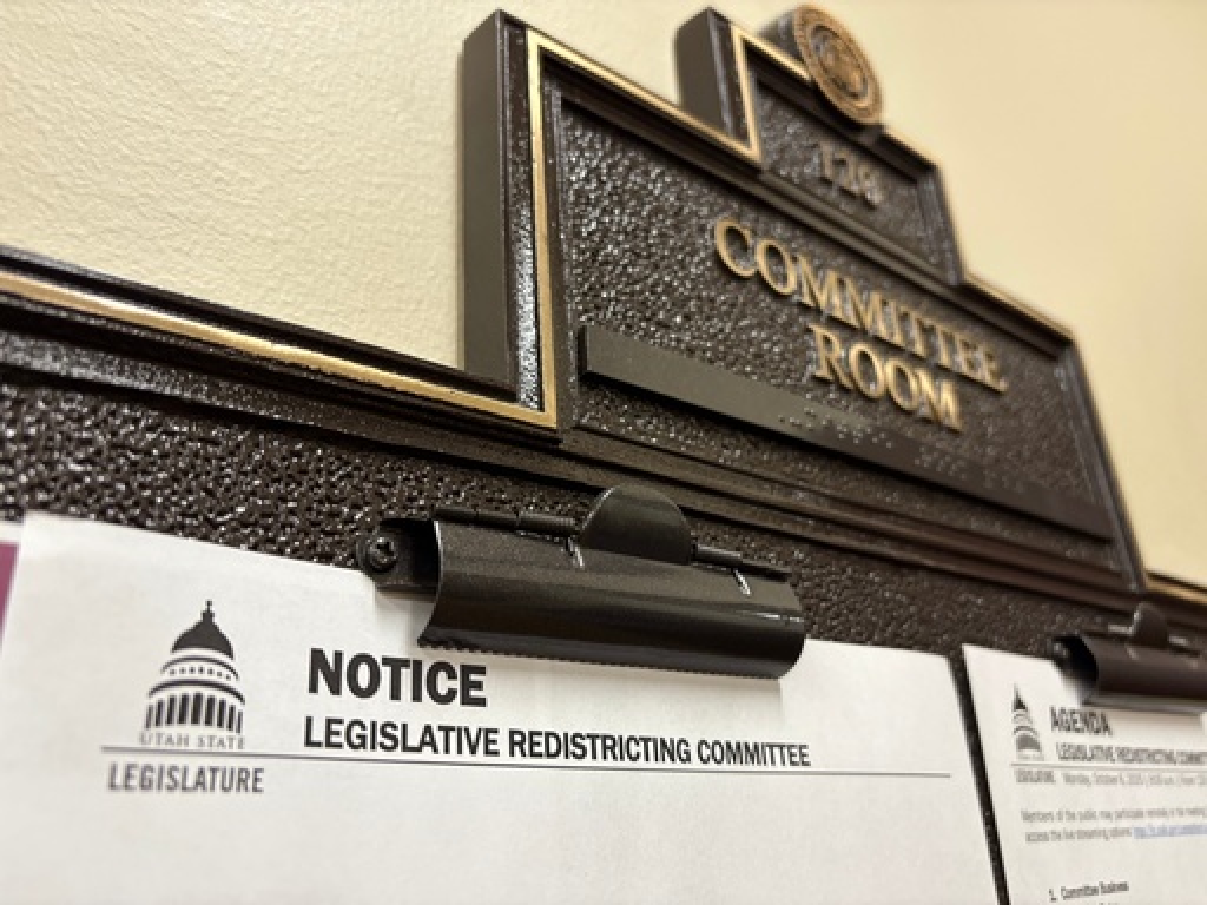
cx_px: 604
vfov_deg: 53.1
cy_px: 452
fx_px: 907
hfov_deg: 67.3
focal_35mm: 26
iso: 160
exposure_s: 1/60
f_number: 1.6
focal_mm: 5.96
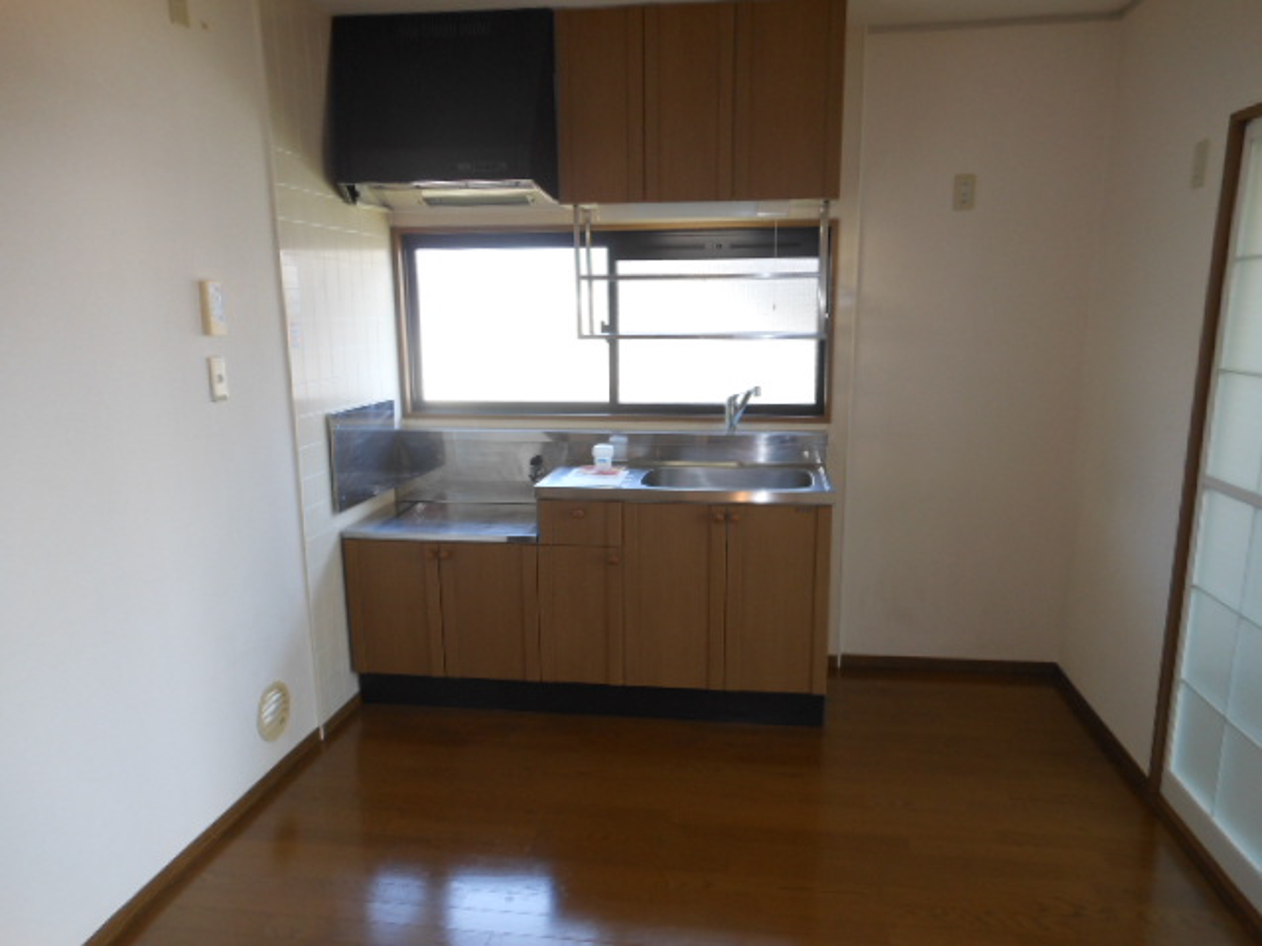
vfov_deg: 54.9
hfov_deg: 69.4
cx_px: 631
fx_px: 911
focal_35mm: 25
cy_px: 473
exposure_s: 1/30
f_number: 3.2
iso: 100
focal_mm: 4.5
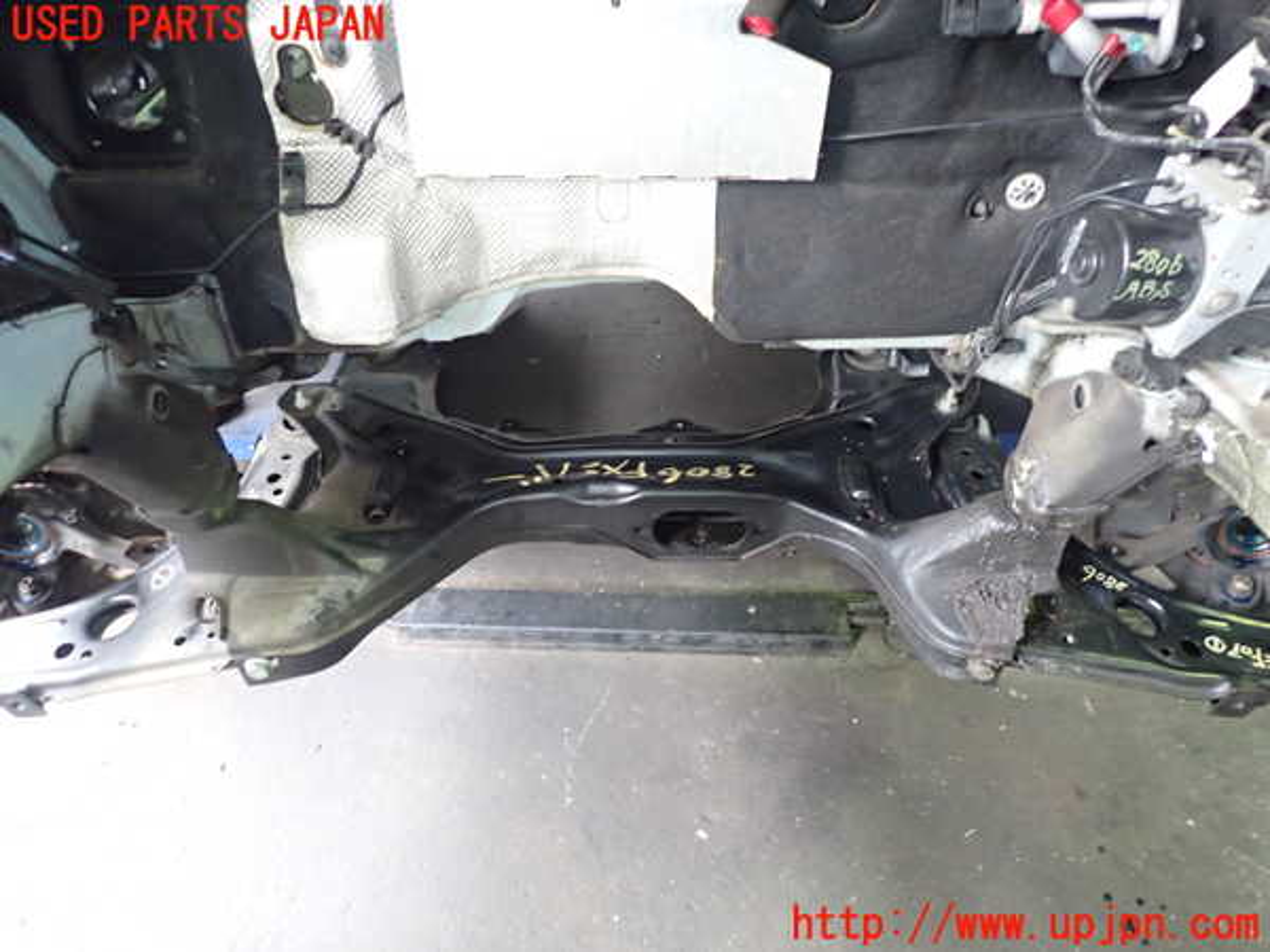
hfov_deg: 69.4
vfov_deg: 54.9
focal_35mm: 25
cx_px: 635
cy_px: 476
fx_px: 917
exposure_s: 1/30
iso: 500
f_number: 2
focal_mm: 4.5
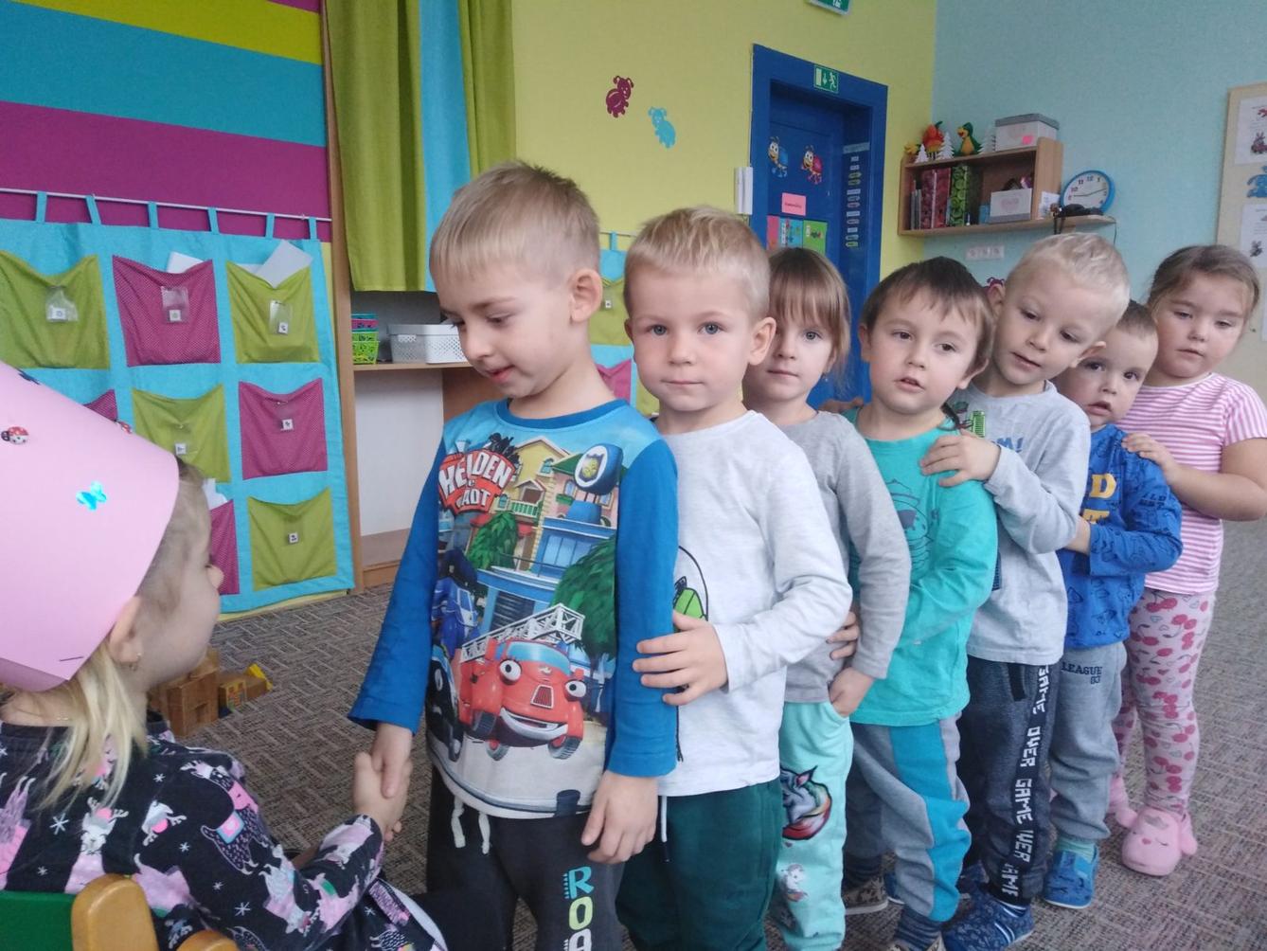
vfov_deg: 53.1
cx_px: 634
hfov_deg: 67.3
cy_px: 476
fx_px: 952
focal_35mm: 26
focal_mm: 3.46
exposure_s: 1/33.3
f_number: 2.2
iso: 308
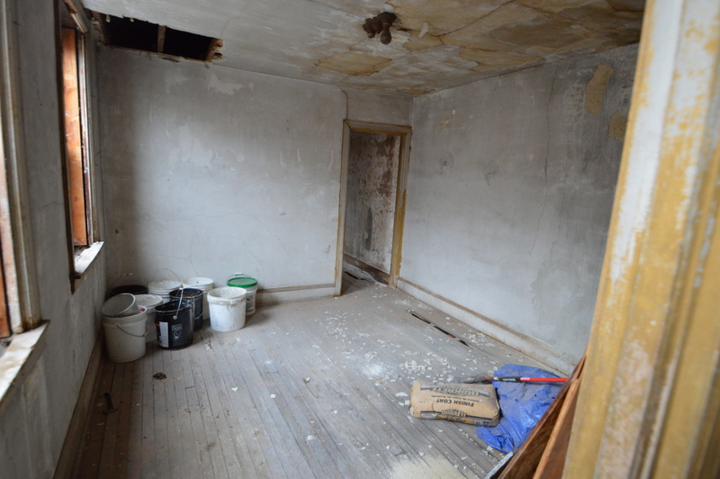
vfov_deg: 67.3
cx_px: 360
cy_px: 240
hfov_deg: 90.0
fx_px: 360
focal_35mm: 18
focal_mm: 12
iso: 1100
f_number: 3.8
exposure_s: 1/60
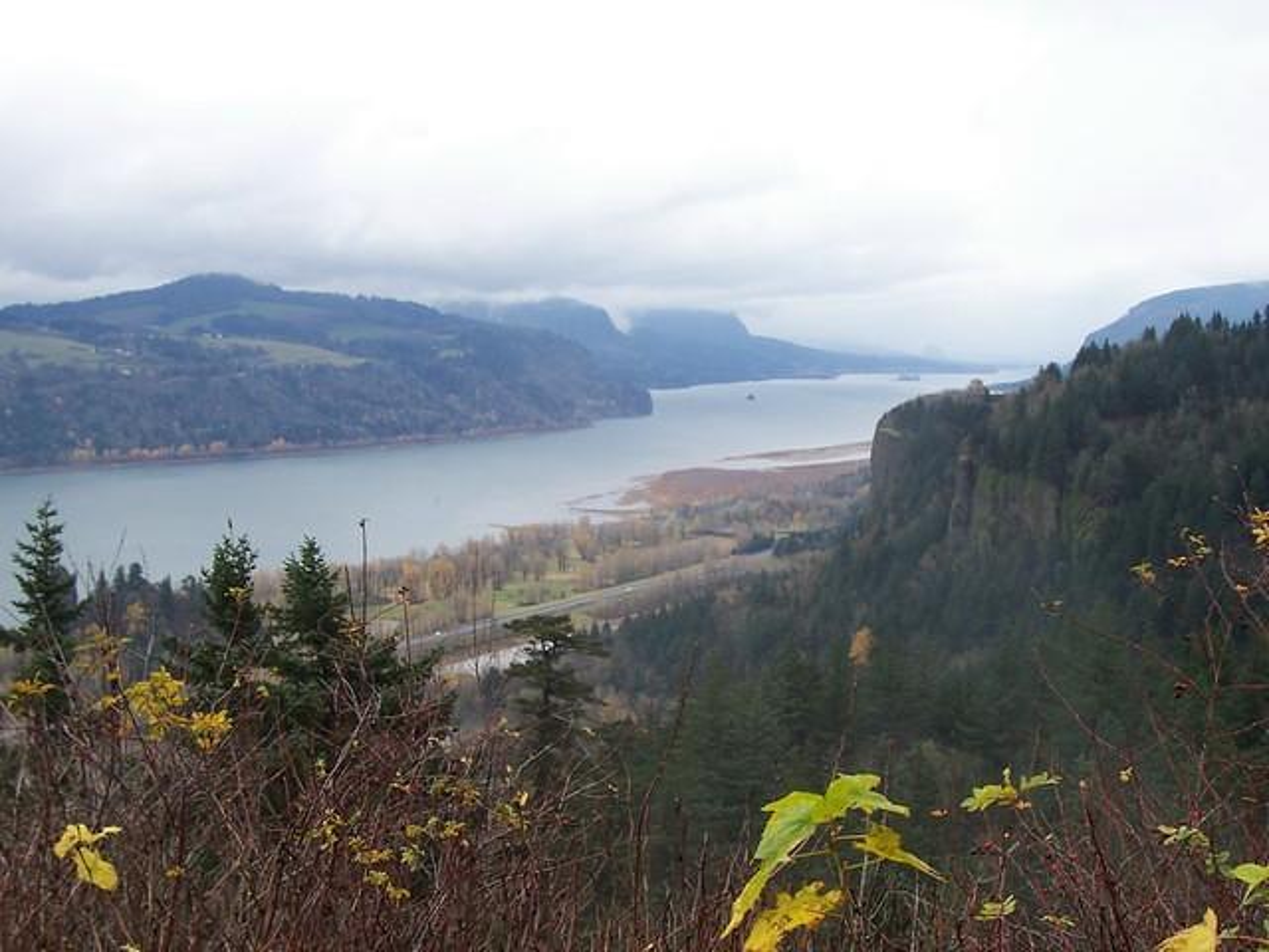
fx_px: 1686
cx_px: 634
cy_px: 476
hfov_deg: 41.2
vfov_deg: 31.5
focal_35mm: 46
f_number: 3
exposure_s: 1/250
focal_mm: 7
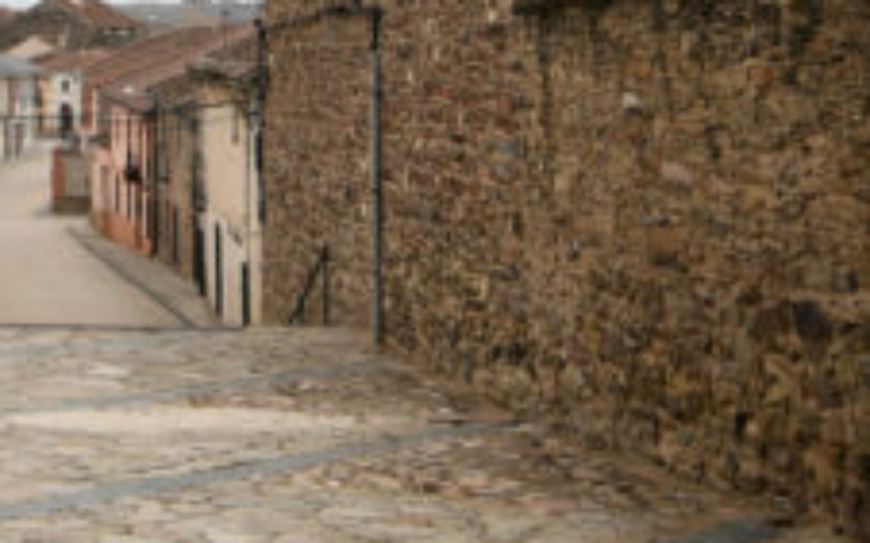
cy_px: 52
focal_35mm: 81
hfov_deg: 23.8
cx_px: -100
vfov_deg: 15.9
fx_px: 1920
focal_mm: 16
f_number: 8
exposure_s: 1/400
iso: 100
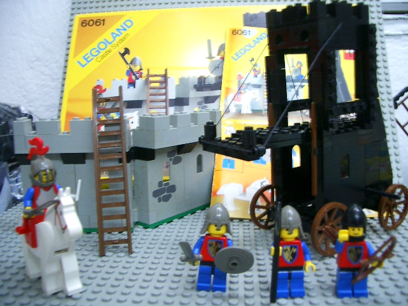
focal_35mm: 35
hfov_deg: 52.6
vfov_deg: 40.7
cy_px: 153
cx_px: 204
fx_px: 413
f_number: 2.6
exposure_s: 1/10
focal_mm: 5.8
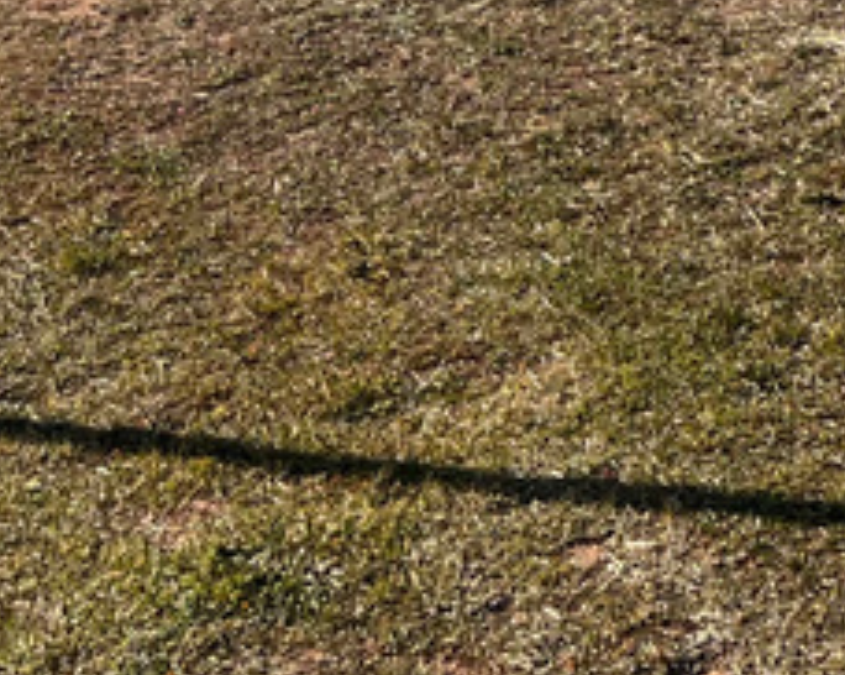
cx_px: 1019
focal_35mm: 114
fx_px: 2849
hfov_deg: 16.2
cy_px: -627
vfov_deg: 12.1
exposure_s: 1/3521
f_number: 1.6
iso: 50
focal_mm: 5.1
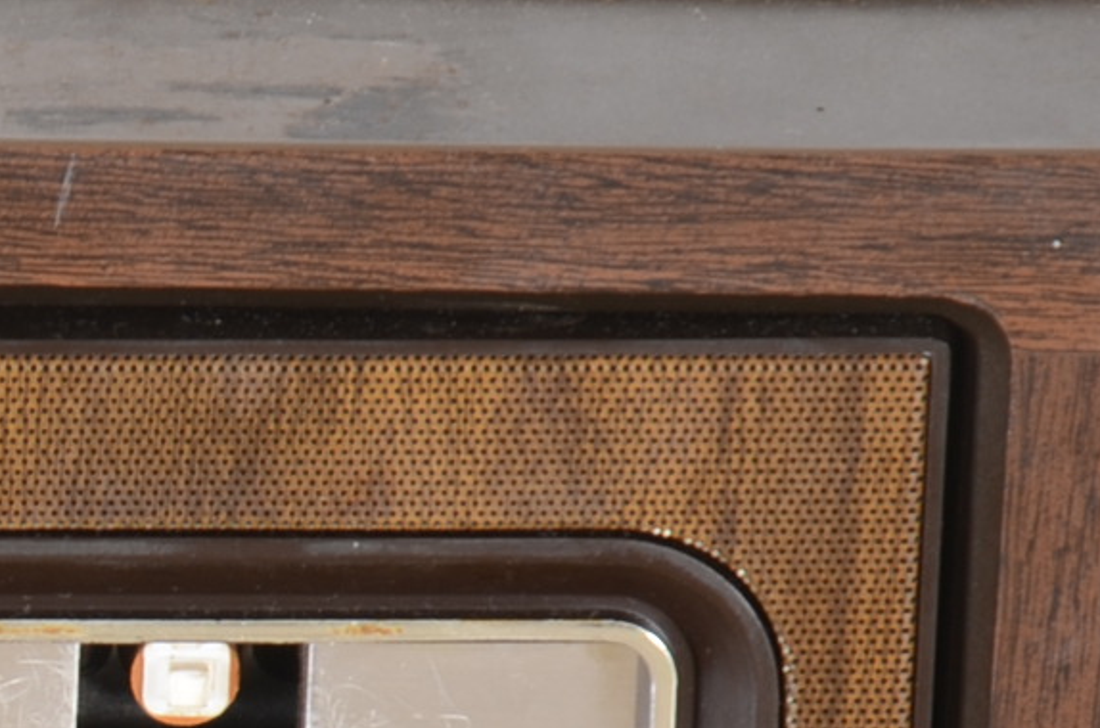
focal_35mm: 676
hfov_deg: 3.0
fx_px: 20614
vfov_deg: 2.0
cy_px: 1165
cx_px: -755
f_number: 11
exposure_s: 1/125
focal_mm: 105
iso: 125
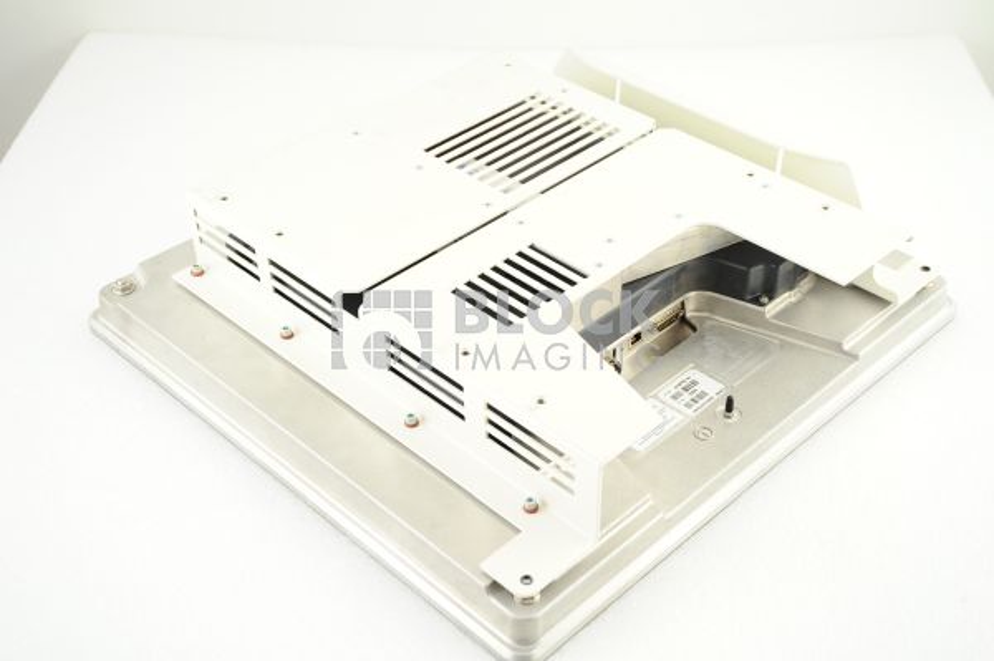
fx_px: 1379
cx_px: 497
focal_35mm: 50
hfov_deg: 39.6
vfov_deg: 26.9
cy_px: 330
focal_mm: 50
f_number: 6.3
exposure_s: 1/100
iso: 800
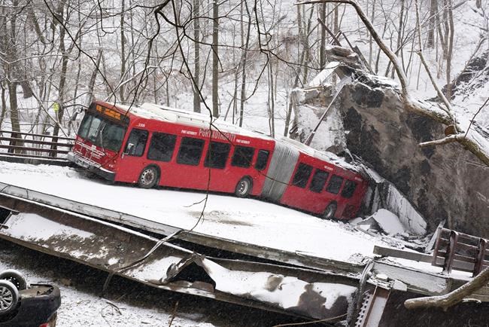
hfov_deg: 28.8
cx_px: 244
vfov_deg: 19.5
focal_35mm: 70
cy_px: 164
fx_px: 951
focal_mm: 70
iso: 1600
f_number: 18
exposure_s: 1/125
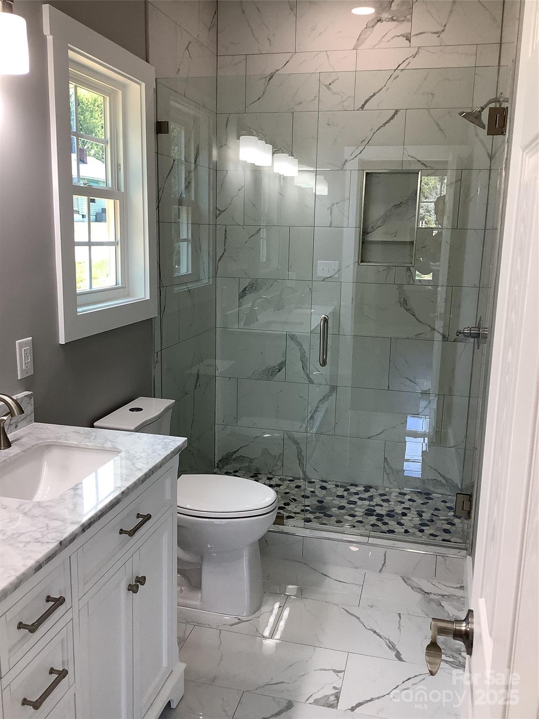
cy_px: 360
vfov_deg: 58.4
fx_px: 644
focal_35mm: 31
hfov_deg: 45.4
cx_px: 270
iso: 50
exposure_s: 1/120
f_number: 2.4
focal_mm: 3.3
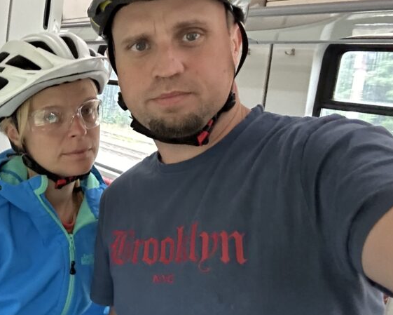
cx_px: 49
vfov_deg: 36.4
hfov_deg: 41.7
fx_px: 477
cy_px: 135
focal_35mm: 41
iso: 640
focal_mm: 2.69
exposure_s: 1/30
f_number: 1.9
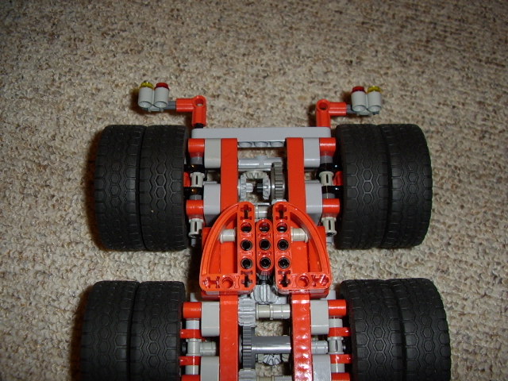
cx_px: 254
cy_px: 190
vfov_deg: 46.8
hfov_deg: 60.0
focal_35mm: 30
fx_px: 440
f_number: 2.9
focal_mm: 5.8
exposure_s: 1/30
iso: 141
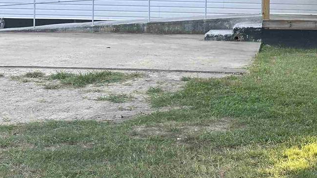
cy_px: 17
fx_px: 874
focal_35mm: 104
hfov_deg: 20.1
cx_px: 289
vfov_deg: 11.6
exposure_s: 1/121
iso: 50
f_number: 1.78
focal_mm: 6.86
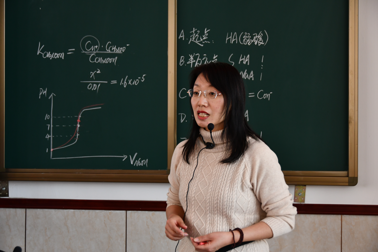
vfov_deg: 18.2
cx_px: 189
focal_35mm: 75
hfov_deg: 27.0
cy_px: 126
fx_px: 787
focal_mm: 50
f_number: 4.8
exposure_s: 1/40
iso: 800
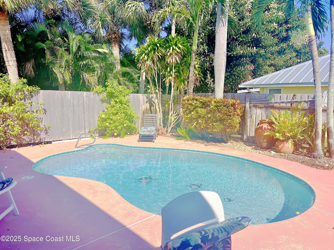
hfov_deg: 67.3
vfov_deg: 53.1
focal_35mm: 26
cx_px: 167
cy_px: 125
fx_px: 251
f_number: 1.5
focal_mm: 5.7
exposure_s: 1/4630
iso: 50
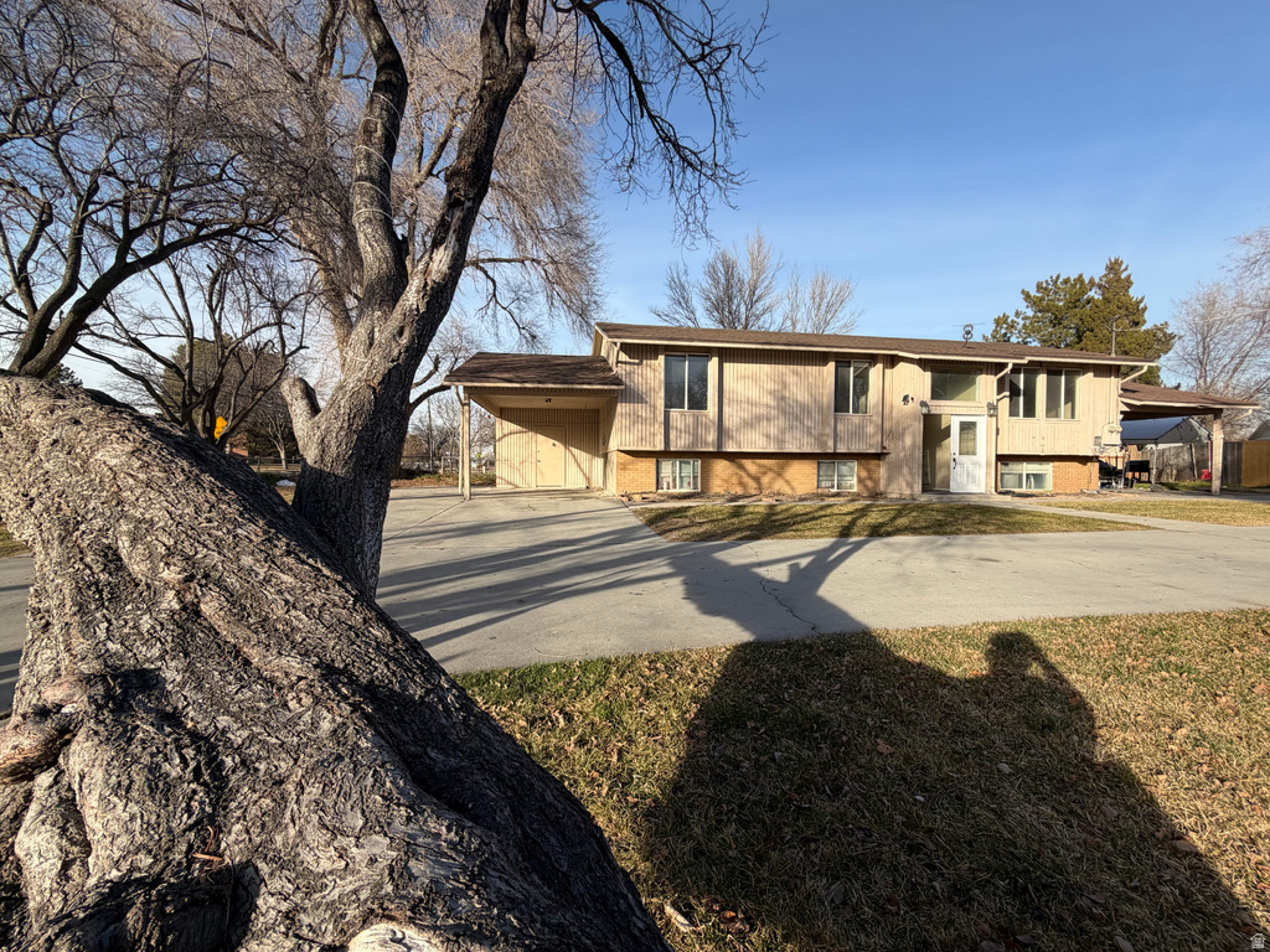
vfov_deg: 85.7
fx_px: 514
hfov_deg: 102.1
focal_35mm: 14
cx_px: 635
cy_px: 476
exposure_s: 1/770
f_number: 2.2
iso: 32
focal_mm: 2.22
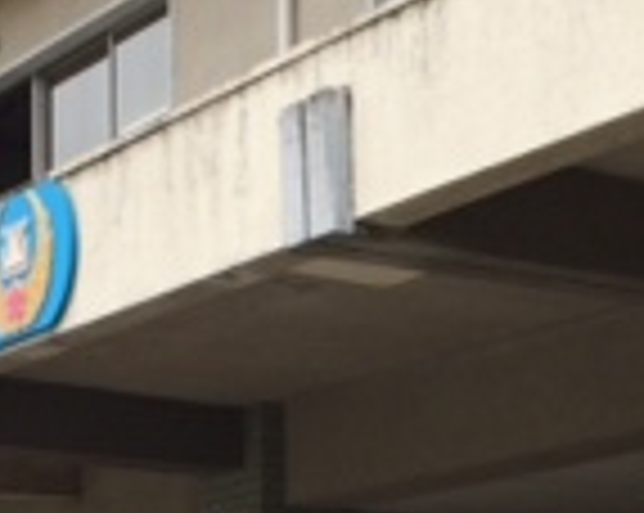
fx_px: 2493
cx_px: 306
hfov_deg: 14.7
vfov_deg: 11.6
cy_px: 576
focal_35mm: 131
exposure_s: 1/1786
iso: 40
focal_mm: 4.12
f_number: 2.2
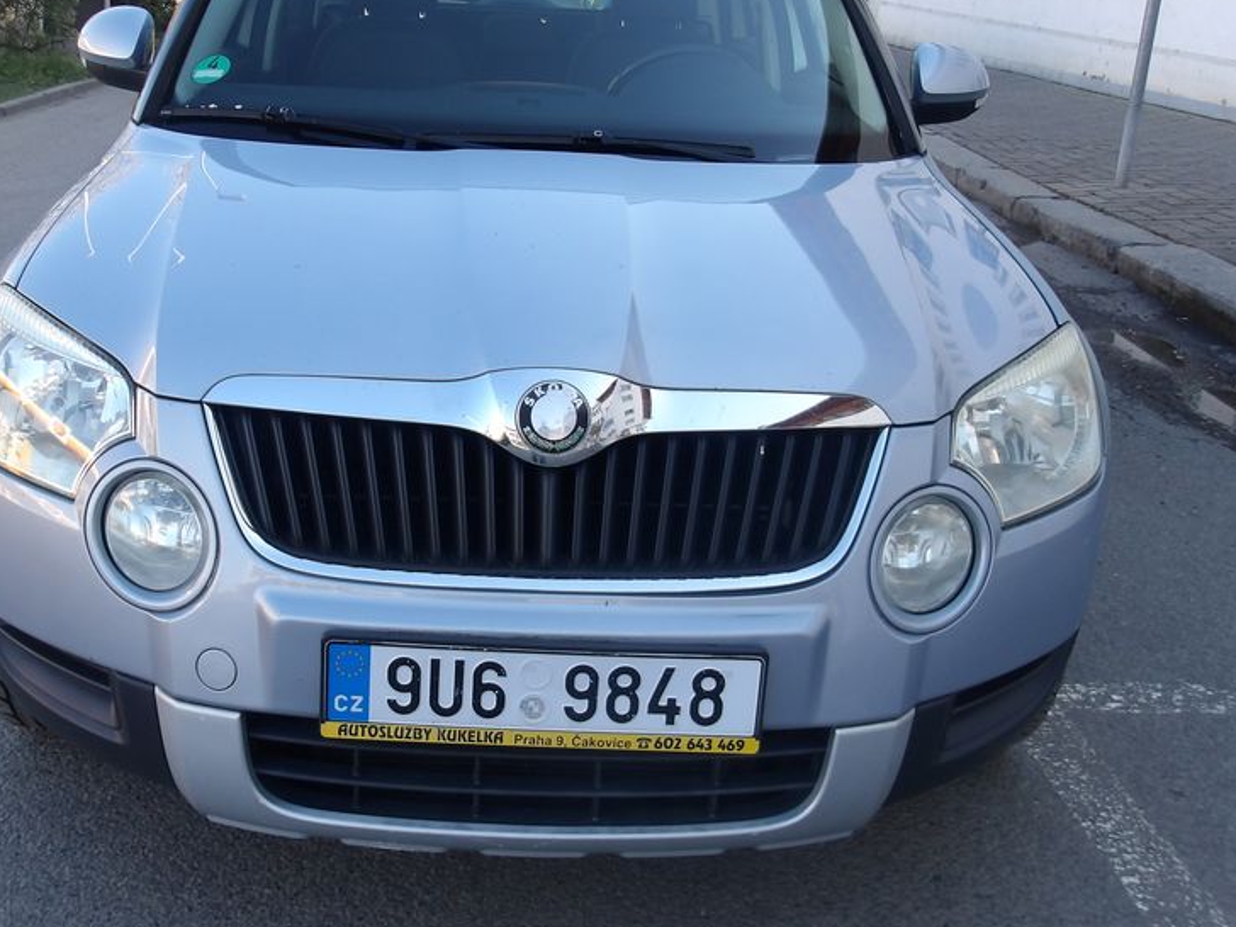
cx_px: 538
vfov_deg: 37.6
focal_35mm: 38
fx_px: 1357
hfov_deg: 48.9
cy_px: 396
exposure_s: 1/205
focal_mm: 4.9
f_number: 3
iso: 100
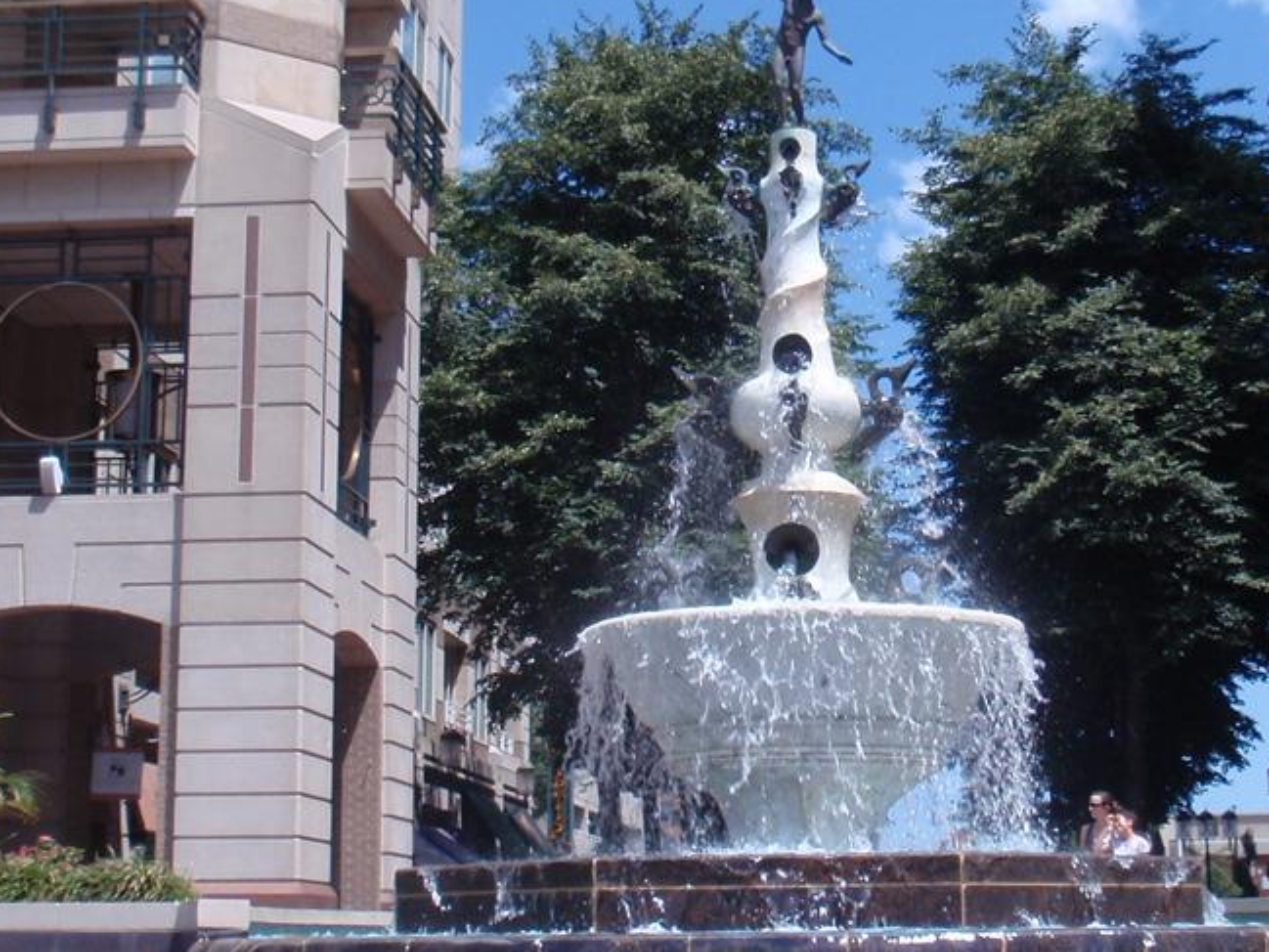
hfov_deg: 28.1
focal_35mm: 69
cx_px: 759
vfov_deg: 21.3
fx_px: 2530
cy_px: 424
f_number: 8
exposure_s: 1/125
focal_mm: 5
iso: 64
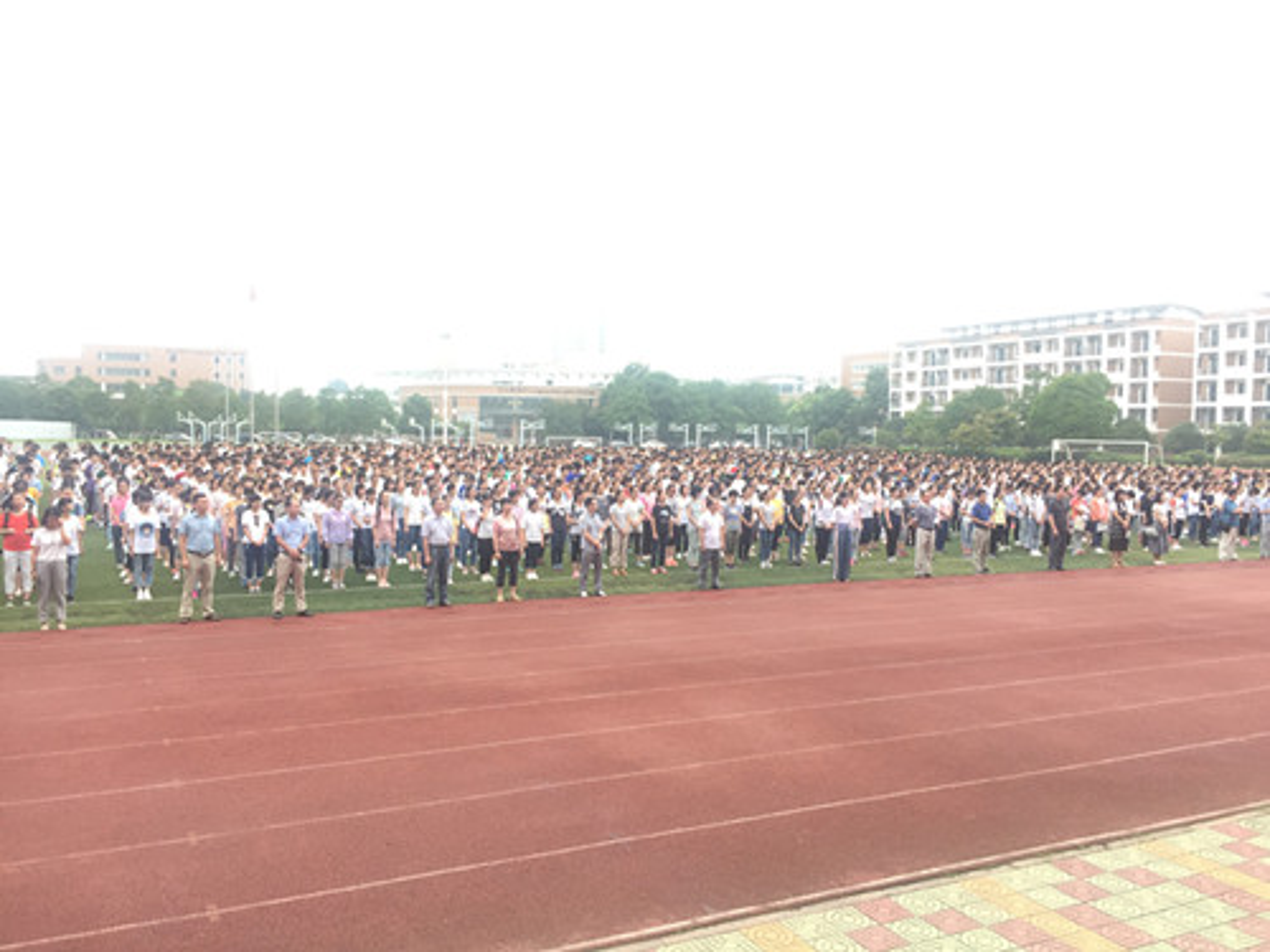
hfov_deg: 61.7
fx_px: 1064
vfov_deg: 48.2
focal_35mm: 29
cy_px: 476
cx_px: 635
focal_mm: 4.15
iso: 50
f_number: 2.2
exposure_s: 1/100
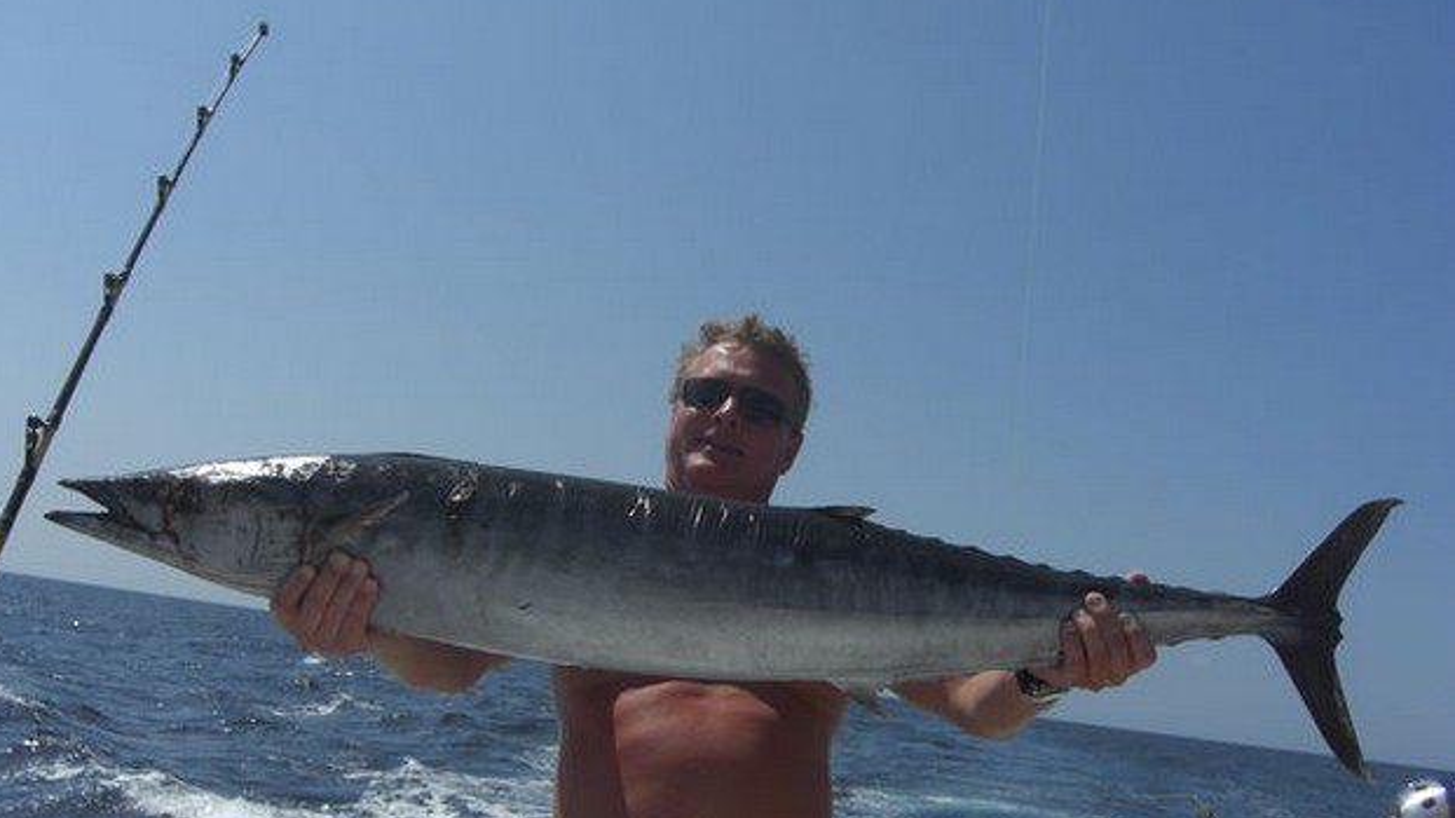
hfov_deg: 48.4
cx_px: 724
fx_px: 1620
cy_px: 520
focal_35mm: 42
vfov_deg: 28.2
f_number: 8
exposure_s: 1/500
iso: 80
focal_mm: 7.9
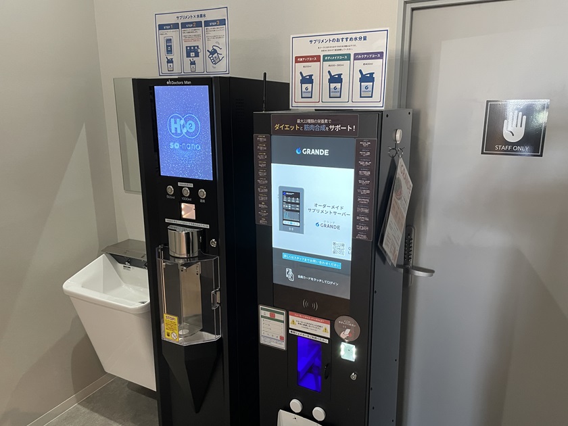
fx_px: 427
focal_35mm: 26
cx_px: 284
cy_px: 213
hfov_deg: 67.3
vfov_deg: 53.1
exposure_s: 1/60
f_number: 1.6
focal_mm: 4.2
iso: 400
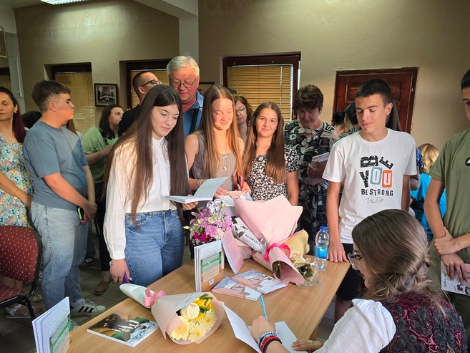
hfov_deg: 63.4
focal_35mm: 28
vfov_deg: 49.6
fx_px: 380
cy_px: 203
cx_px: 245
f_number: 1.7
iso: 125
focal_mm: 6.3
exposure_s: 1/100
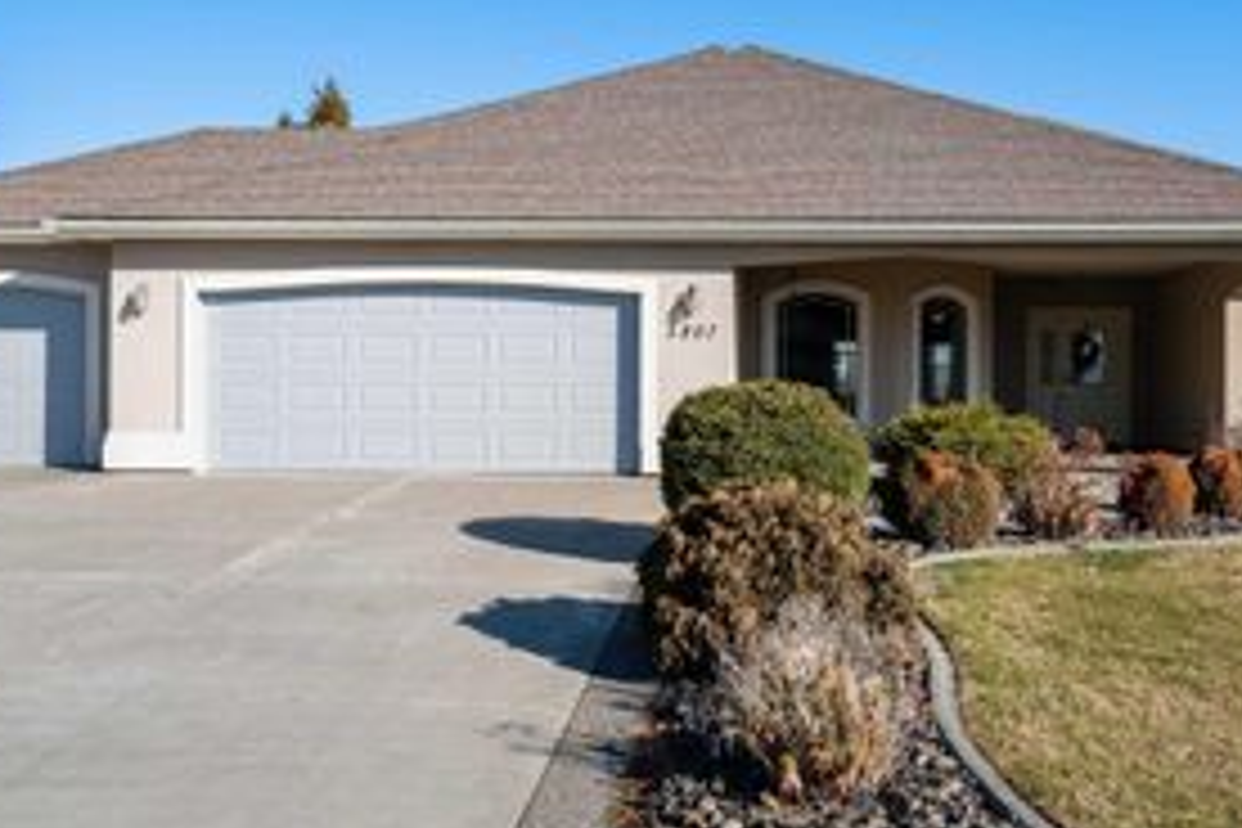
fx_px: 1311
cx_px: 698
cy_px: 407
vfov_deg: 35.1
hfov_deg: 50.6
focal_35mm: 38
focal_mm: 21
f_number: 10
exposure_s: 1/1000
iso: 400
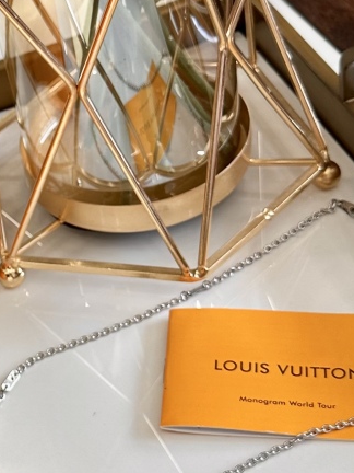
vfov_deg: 24.4
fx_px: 1091
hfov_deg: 17.4
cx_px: -91
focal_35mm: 80
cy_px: 238
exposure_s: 1/100
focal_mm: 6.86
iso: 80
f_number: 1.78
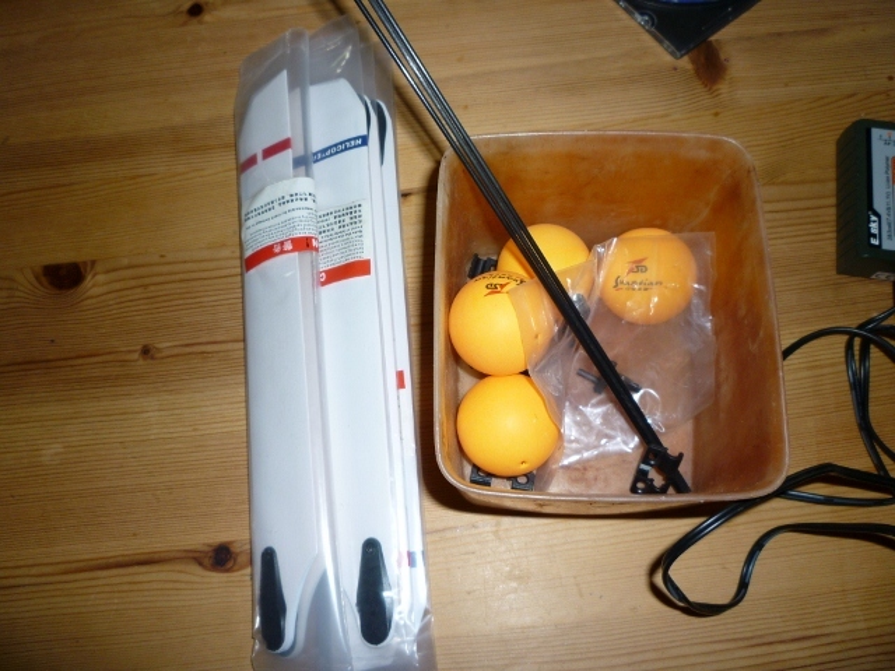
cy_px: 336
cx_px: 448
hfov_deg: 61.7
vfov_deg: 48.2
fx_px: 750
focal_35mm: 29
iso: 100
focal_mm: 5.2
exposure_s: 1/60
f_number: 3.3
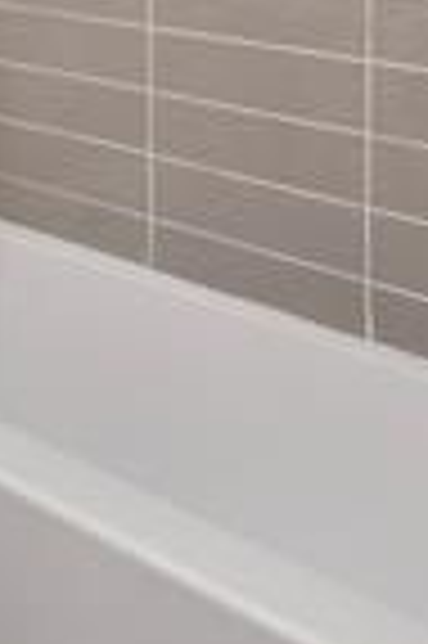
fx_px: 1198
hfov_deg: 14.6
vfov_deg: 25.7
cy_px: -203
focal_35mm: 67
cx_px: -550
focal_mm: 10
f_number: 11
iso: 100
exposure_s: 1/6
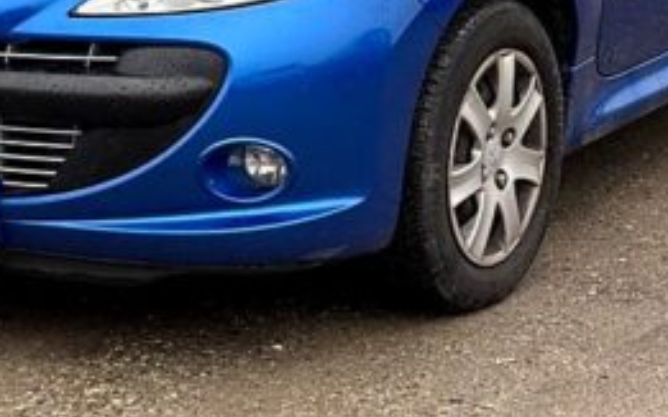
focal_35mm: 156
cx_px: 271
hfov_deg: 13.4
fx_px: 2839
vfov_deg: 8.2
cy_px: -192
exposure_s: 1/1145
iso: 80
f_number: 1.78
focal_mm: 6.86
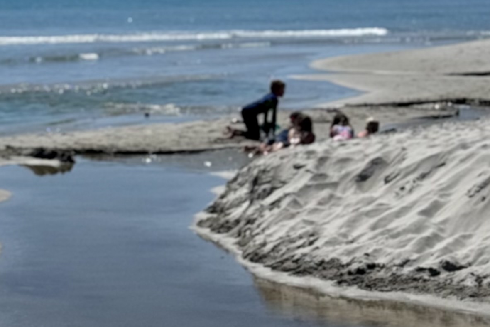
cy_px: 27
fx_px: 1701
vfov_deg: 10.9
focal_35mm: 125
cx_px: -85
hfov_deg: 15.8
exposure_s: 1/15385
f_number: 1.78
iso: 64
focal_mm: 6.76
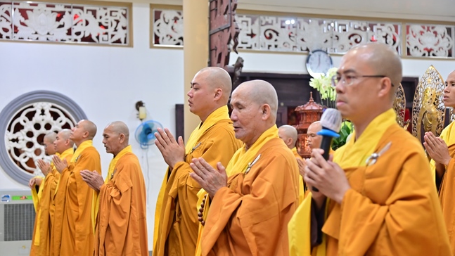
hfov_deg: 34.4
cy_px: 142
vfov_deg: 19.7
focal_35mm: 61
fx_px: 736
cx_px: 227
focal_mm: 58
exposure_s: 1/60
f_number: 4
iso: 1600
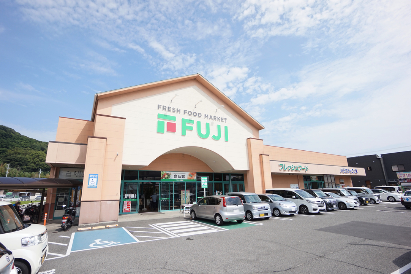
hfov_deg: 95.0
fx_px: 188
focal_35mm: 16
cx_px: 206
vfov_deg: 72.0
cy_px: 137
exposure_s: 1/800
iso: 100
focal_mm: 11
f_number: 4.5
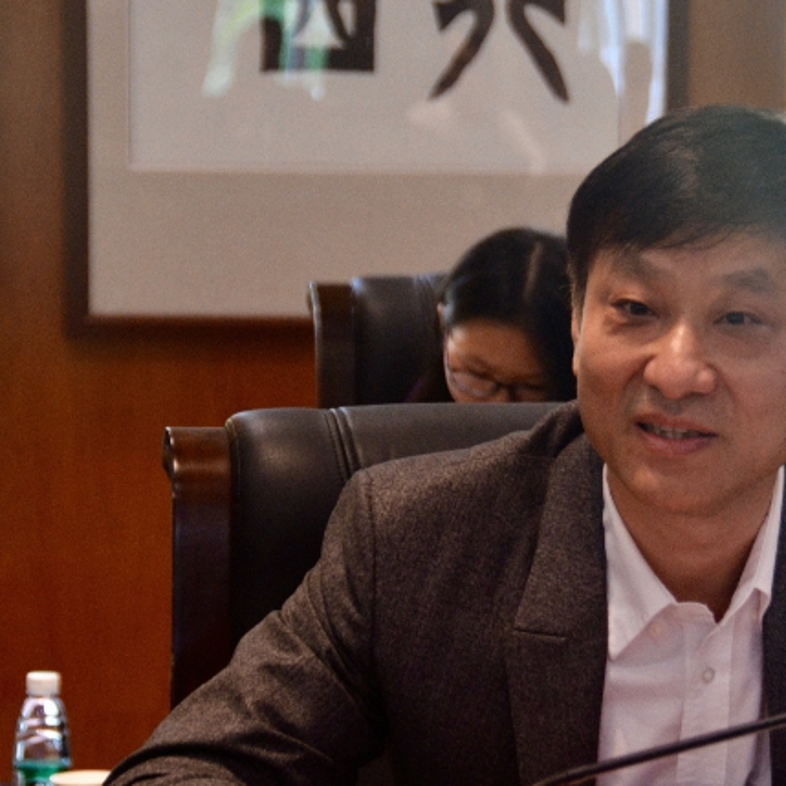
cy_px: 459
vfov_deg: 8.9
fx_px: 5032
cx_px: 678
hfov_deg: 8.9
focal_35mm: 196
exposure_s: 1/80
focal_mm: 75
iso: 1000
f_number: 5
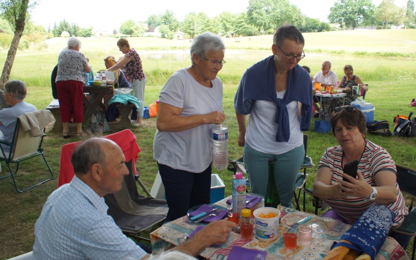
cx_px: 247
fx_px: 420
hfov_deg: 52.4
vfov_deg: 34.4
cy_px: 115
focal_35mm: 37
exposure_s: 1/160
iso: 160
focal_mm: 20
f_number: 4
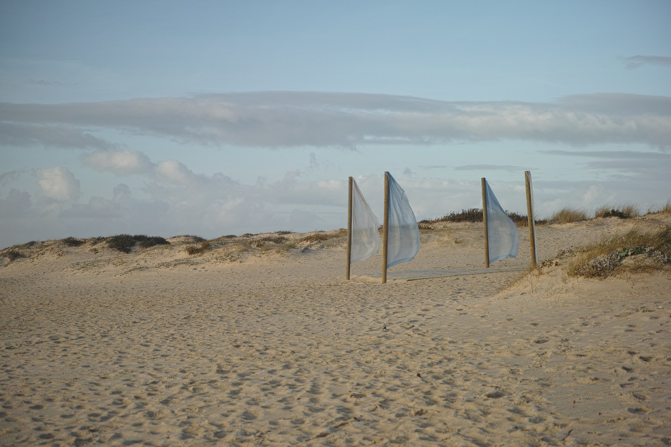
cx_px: 336
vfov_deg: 18.2
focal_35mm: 75
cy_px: 224
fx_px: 1398
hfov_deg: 27.0
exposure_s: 1/1250
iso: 100
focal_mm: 50
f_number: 2.8
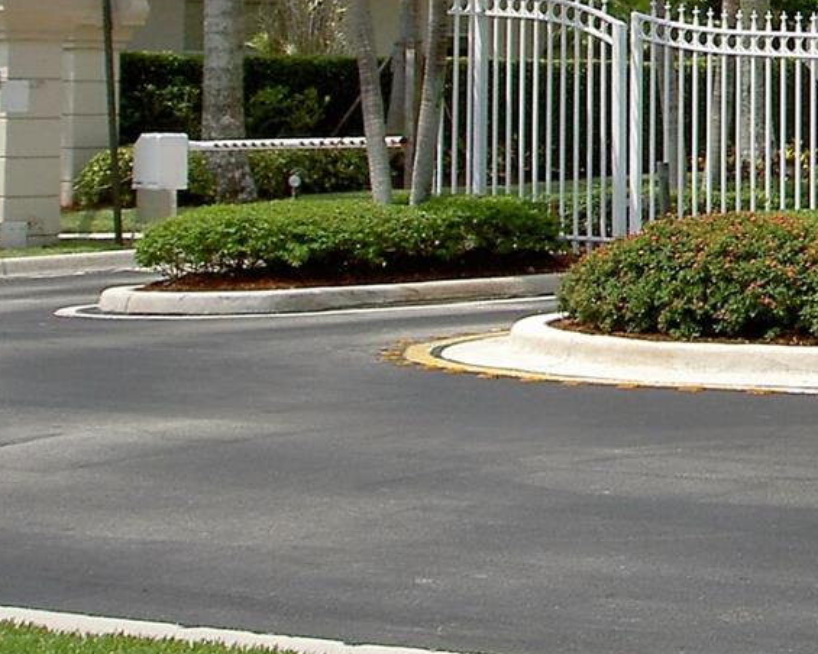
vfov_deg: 10.9
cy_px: -200
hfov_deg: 13.1
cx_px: 1287
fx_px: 3341
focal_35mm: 138
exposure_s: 1/640
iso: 50
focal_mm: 8
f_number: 4.7
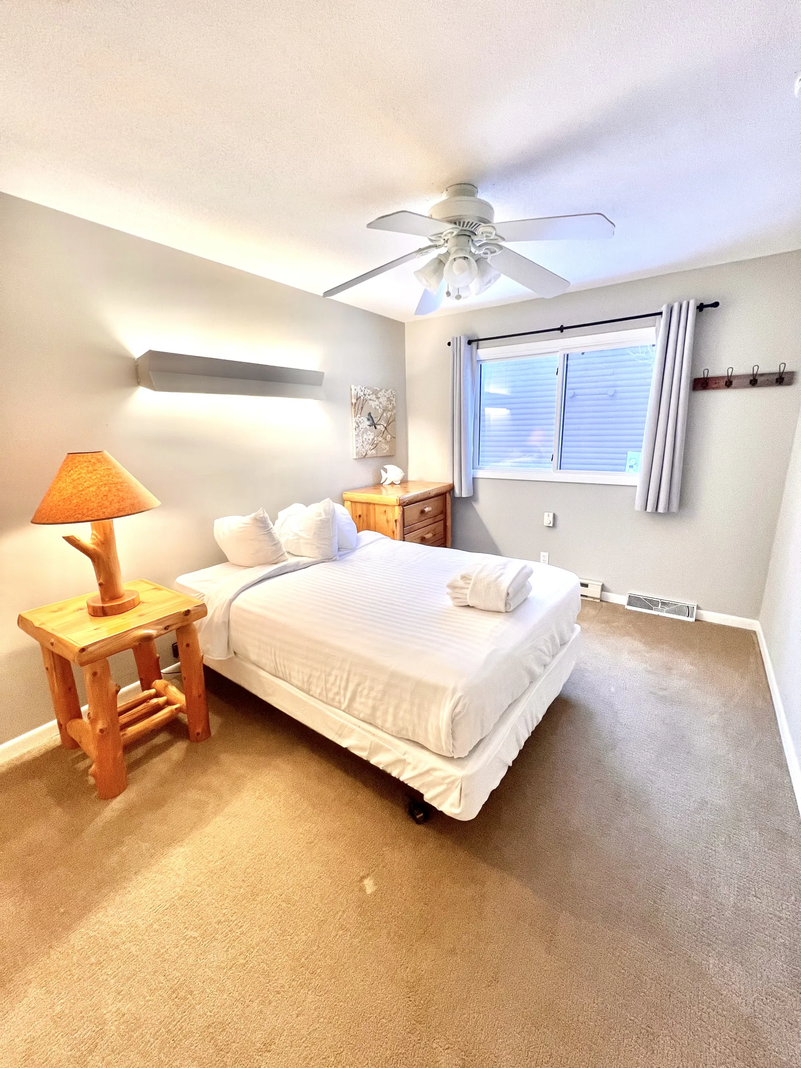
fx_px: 401
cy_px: 534
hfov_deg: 89.9
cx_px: 400
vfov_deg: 106.2
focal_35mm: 13
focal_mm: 1.57
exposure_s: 1/120
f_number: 1.8
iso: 125
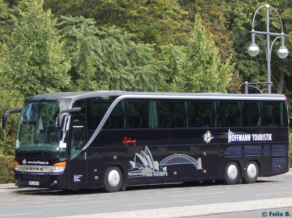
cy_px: 109
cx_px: 146
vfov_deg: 10.5
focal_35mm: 141
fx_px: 1189
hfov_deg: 14.0
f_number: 4.9
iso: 220
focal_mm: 25.3
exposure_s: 1/250
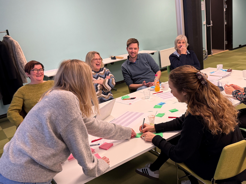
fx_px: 171
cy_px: 92
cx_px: 123
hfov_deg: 71.6
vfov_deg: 56.8
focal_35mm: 24
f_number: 1.78
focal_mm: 6.76
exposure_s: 1/100
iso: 200
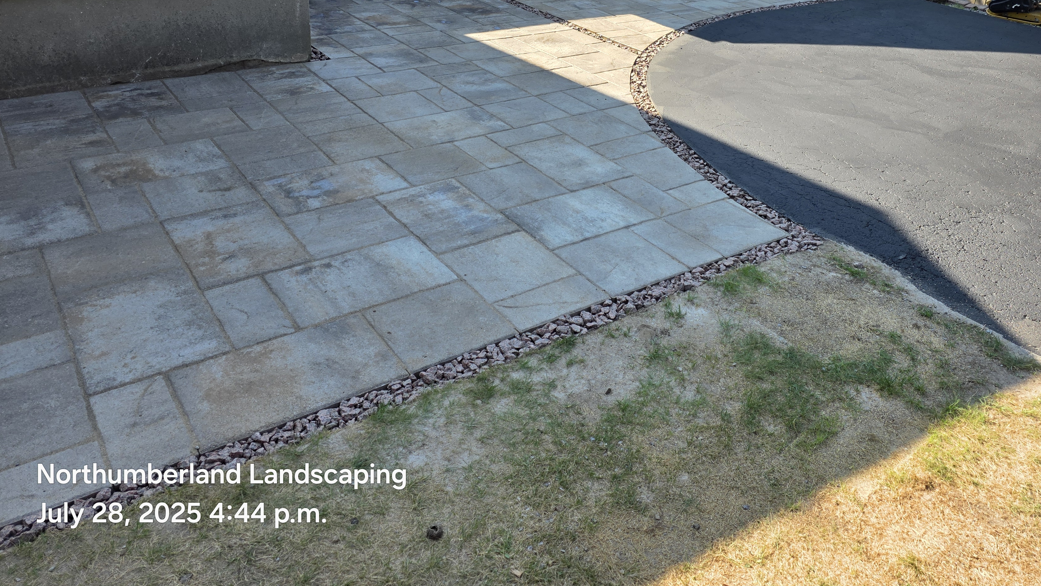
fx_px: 828
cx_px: 600
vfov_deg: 37.6
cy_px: 119
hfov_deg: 64.0
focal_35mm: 30
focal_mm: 6.3
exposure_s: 1/1794
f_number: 1.7
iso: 80
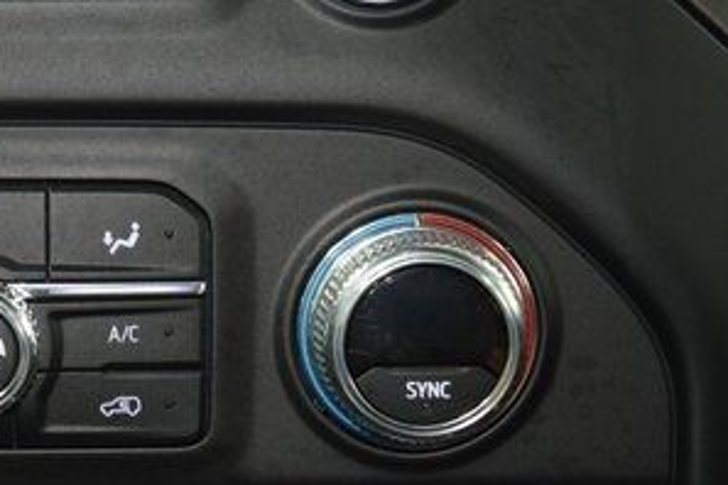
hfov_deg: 9.0
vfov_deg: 6.1
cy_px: 288
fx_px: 4570
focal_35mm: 226
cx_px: -34
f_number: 4.5
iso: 2000
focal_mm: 70
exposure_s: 1/30
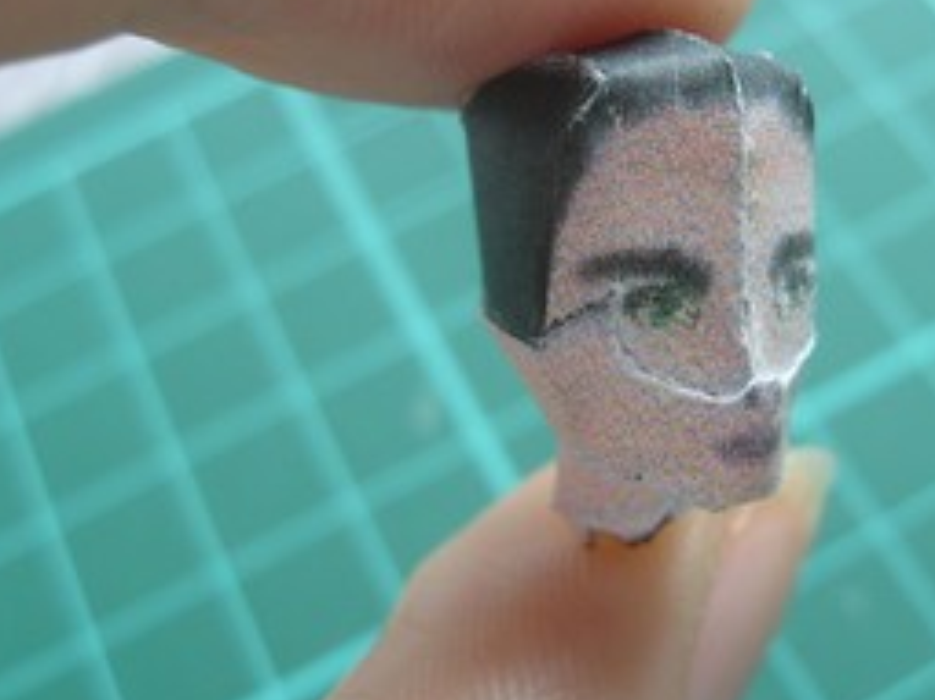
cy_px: 330
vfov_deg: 26.5
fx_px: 1485
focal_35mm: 55
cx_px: 693
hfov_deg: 34.3
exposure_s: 1/60
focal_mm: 5.8
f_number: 2.8
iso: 80
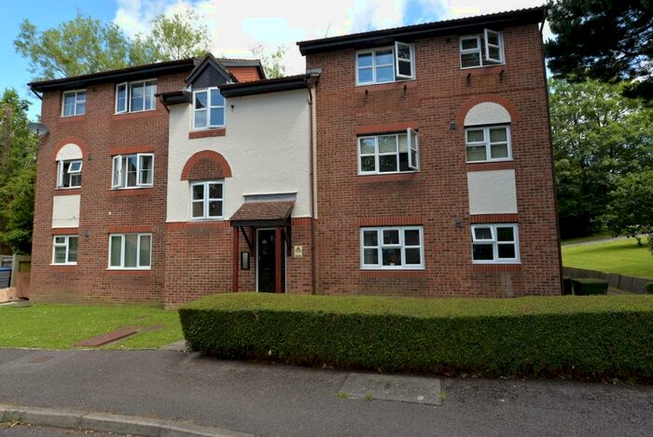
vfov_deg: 70.5
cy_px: 218
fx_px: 309
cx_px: 326
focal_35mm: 17
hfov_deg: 93.2
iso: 100
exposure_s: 1/160
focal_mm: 17
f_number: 6.3
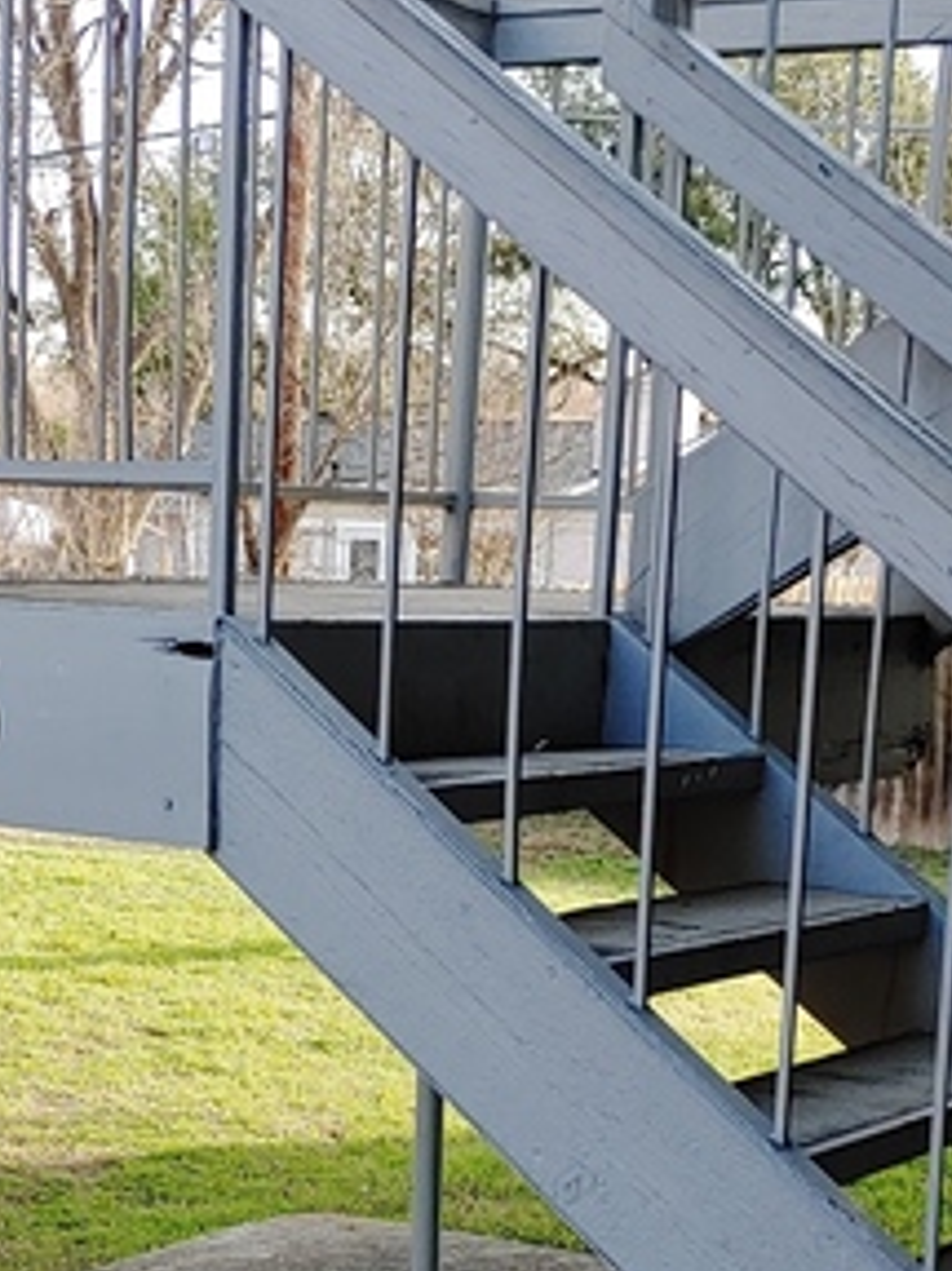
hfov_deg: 19.0
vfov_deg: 24.9
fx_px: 2826
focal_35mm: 77
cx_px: 266
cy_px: 1019
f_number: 1.8
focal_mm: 4.36
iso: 50
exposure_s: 1/283
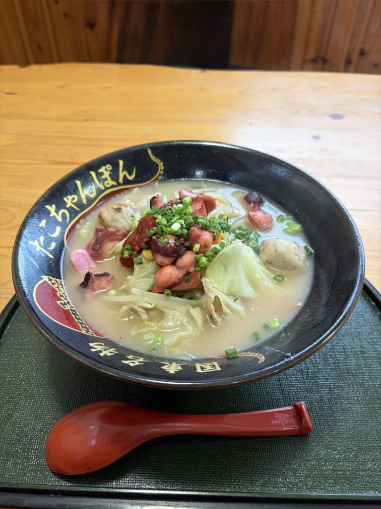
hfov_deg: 53.1
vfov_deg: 67.3
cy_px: 254
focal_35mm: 26
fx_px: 382
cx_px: 190
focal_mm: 5.96
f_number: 1.6
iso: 160
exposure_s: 1/60
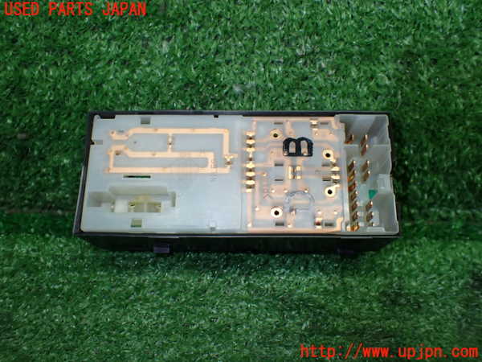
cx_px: 241
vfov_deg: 44.2
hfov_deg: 56.8
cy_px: 181
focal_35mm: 32
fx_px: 446
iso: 320
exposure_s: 1/125
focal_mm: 5.79
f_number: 2.4
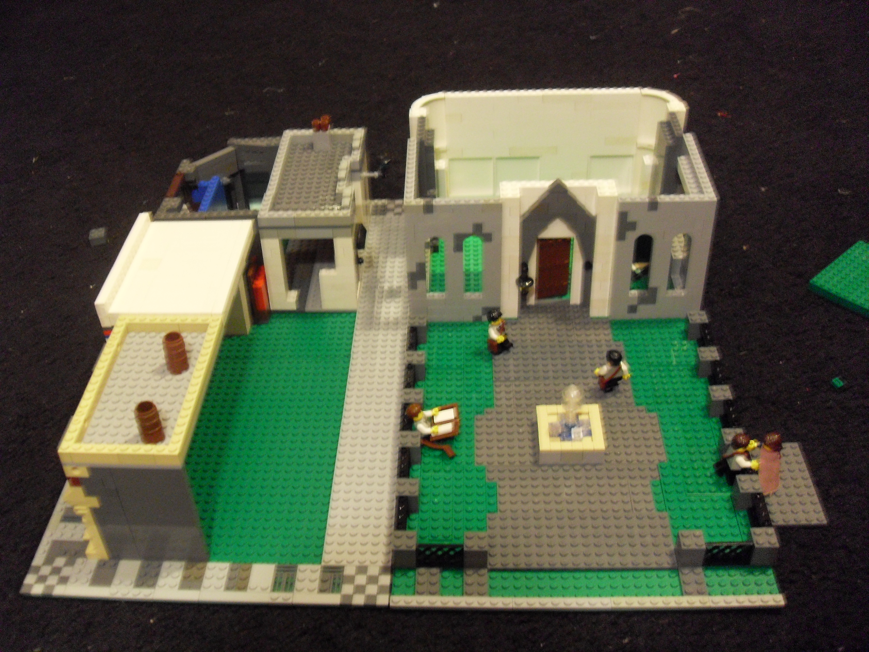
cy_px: 326
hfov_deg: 50.1
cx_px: 434
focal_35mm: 37
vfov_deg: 38.7
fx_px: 929
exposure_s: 1/6
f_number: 2.8
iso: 200
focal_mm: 6.3
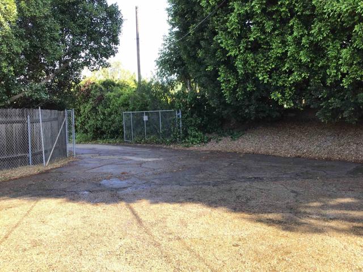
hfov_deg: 58.4
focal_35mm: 31
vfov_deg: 45.4
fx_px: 325
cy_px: 136
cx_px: 182
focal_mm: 3.3
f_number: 2.4
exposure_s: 1/120
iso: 25
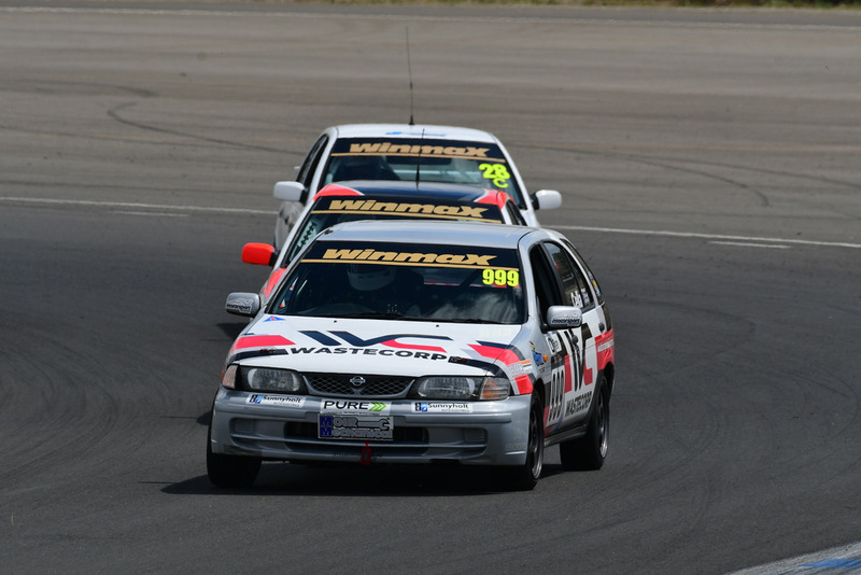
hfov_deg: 2.7
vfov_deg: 1.8
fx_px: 17943
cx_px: 430
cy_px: 288
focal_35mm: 750
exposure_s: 1/640
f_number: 10
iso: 200
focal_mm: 500
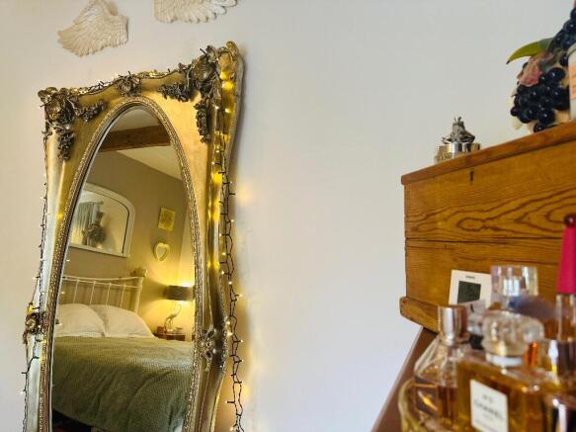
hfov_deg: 71.6
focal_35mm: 24
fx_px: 399
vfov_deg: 56.8
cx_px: 288
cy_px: 216
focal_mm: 6.86
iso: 160
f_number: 1.78
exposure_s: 1/50
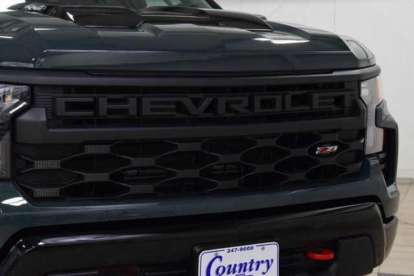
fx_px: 828
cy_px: 138
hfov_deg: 28.1
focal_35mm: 72
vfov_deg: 18.9
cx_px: 207
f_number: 6.3
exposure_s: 1/60
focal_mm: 48
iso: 1600
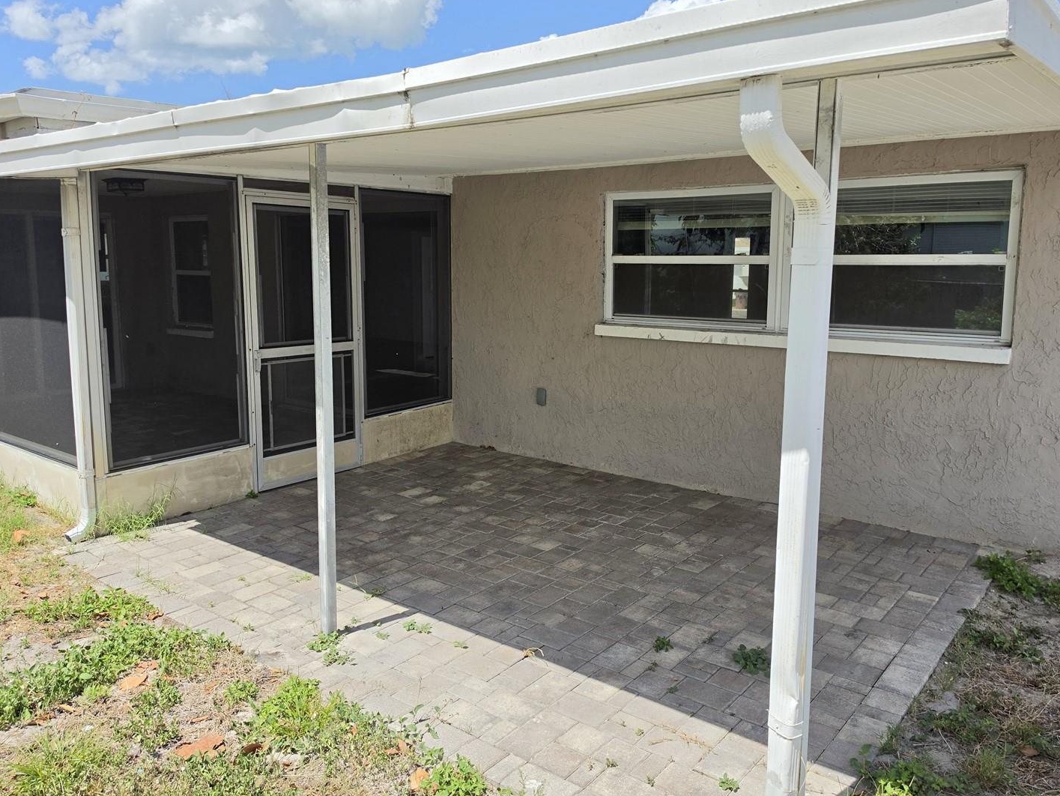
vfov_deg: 53.1
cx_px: 531
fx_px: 796
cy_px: 383
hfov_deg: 67.3
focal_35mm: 26
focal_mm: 6.5
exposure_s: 1/7329
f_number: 1.4
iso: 64
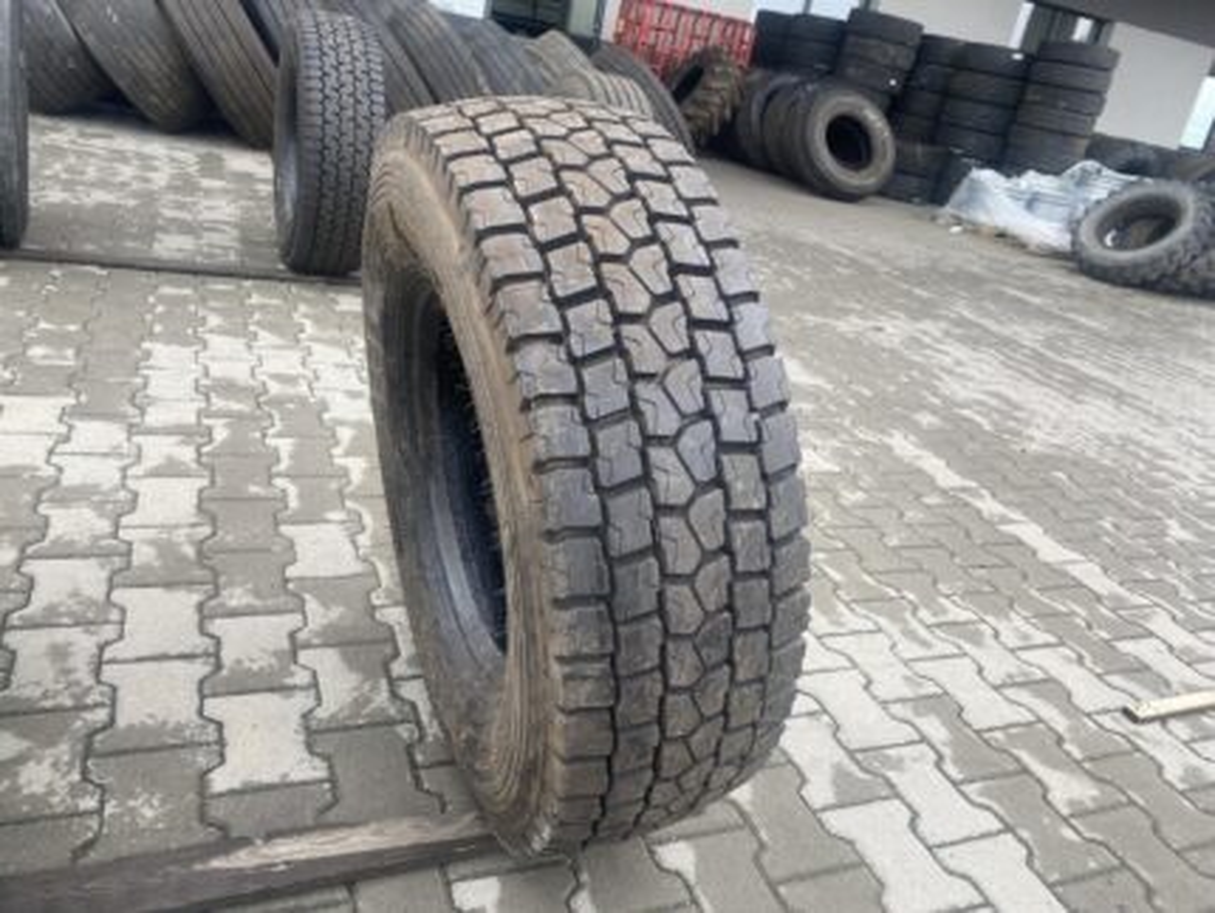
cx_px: 608
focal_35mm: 26
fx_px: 913
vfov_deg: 53.1
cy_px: 456
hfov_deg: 67.3
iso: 32
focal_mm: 4.25
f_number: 1.8
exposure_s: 1/169
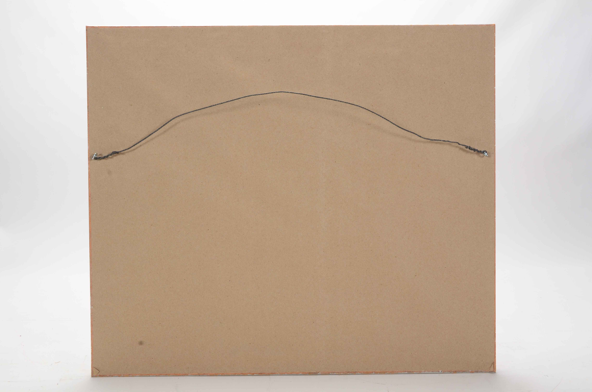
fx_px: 615
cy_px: 196
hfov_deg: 51.4
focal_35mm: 38
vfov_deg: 35.3
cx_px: 296
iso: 200
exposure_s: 1/160
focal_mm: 25
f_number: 14
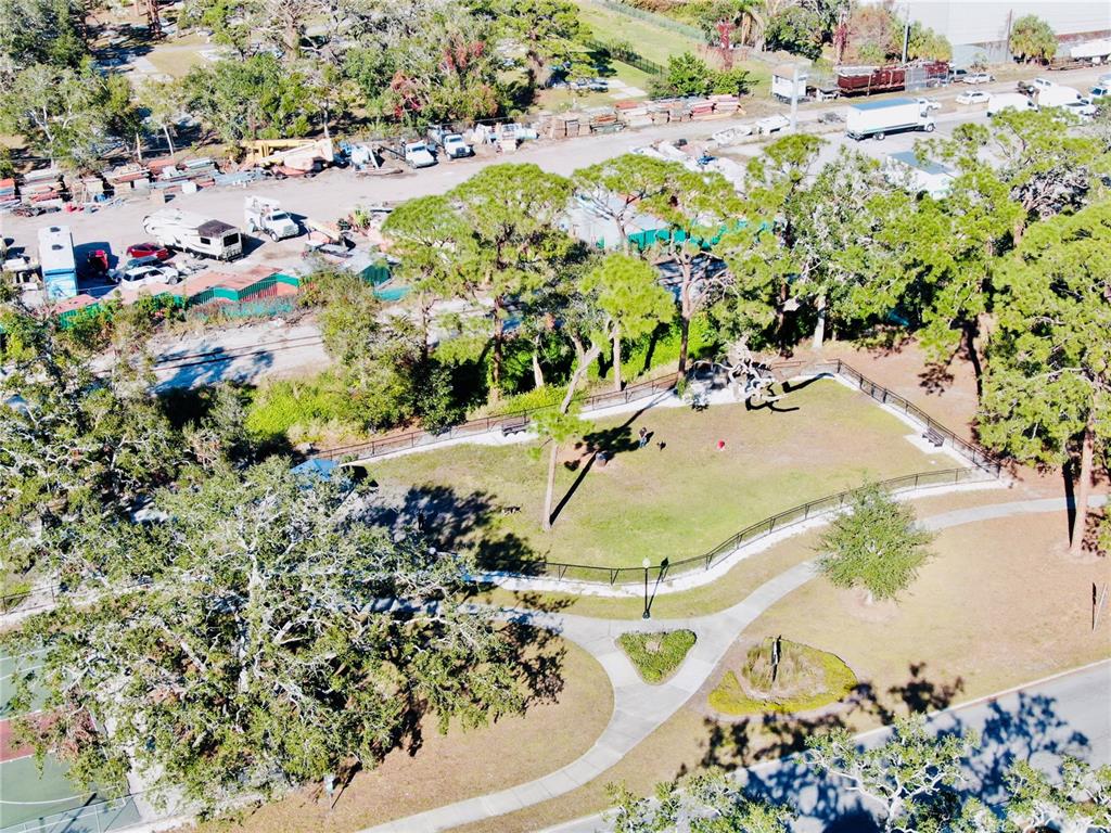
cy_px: 416
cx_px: 556
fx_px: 1541
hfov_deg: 39.7
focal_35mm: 48
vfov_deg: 30.3
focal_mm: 8.6
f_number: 3.8
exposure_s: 1/500
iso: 100
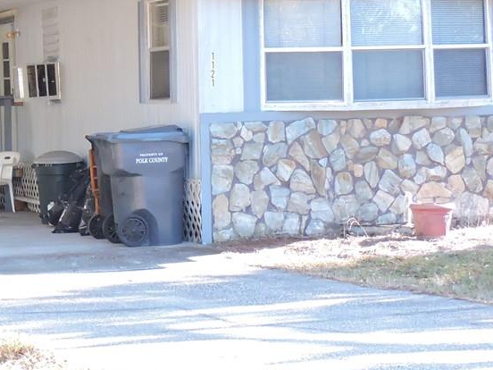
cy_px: 77
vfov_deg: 10.2
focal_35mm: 145
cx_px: -74
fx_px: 2065
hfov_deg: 13.3
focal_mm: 8.9
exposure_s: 1/320
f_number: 3.6
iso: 720
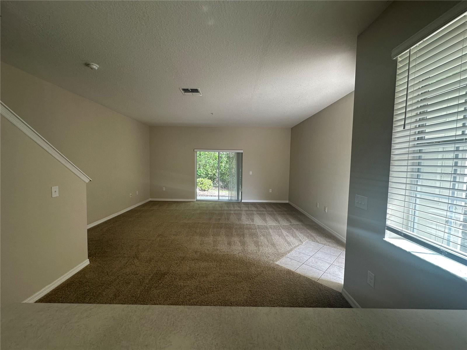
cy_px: 175
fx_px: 189
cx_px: 234
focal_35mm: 14
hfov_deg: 102.1
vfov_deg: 85.7
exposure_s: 1/120
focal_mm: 2.22
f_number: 2.2
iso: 100
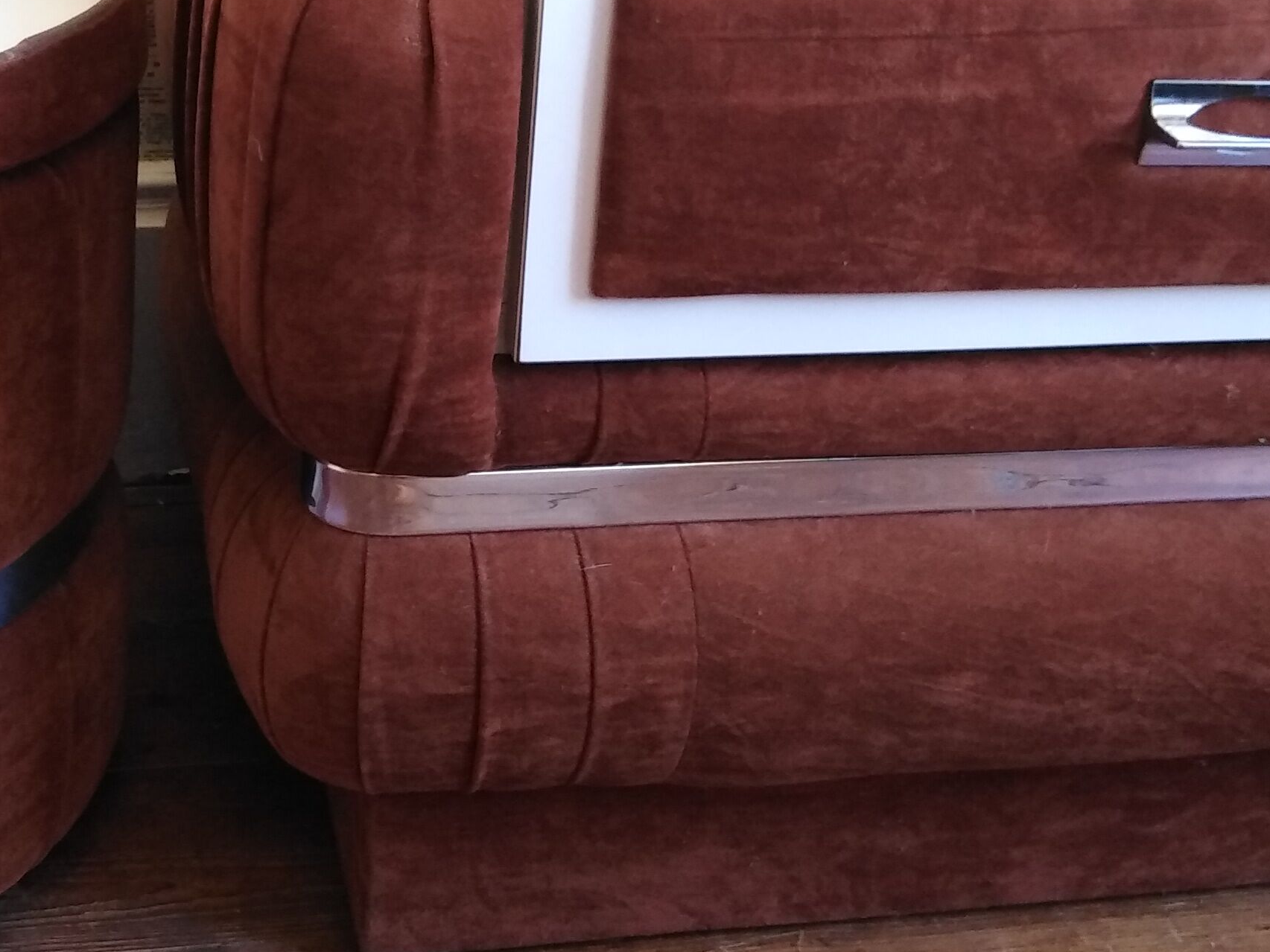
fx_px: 2238
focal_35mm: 61
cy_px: 209
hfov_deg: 31.6
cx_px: 523
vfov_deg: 23.7
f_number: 2.2
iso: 361
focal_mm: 3.46
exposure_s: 1/20
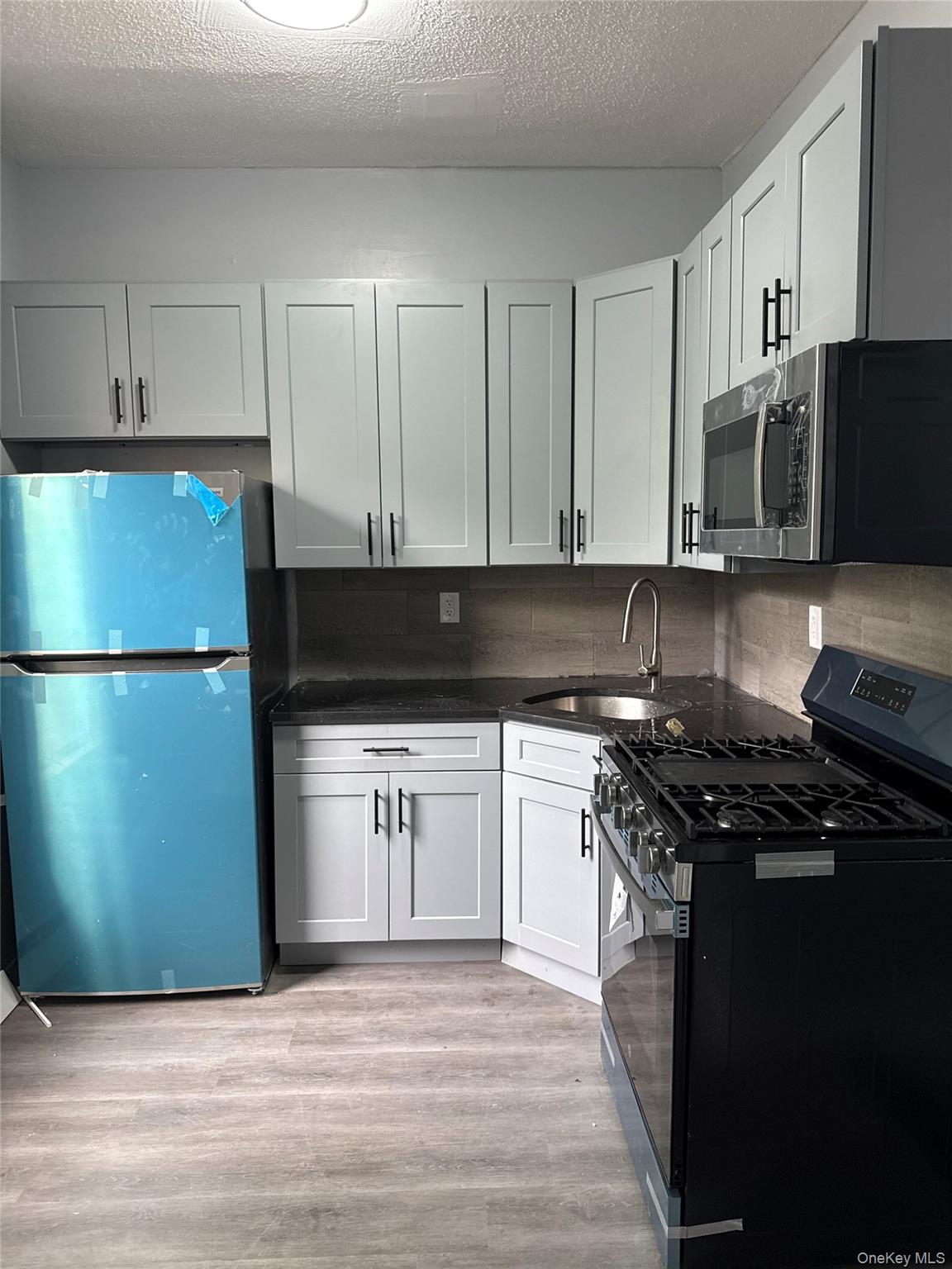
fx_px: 880
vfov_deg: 71.6
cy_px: 634
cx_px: 476
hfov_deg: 56.8
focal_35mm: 24
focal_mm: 6.76
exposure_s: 1/60
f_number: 1.78
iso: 250
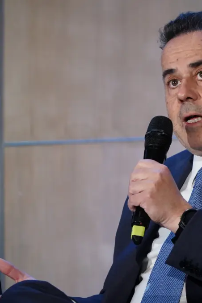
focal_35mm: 187
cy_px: 152
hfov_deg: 7.3
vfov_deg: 11.0
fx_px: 1575
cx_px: 221
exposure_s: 1/125
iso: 2500
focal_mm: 83
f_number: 4
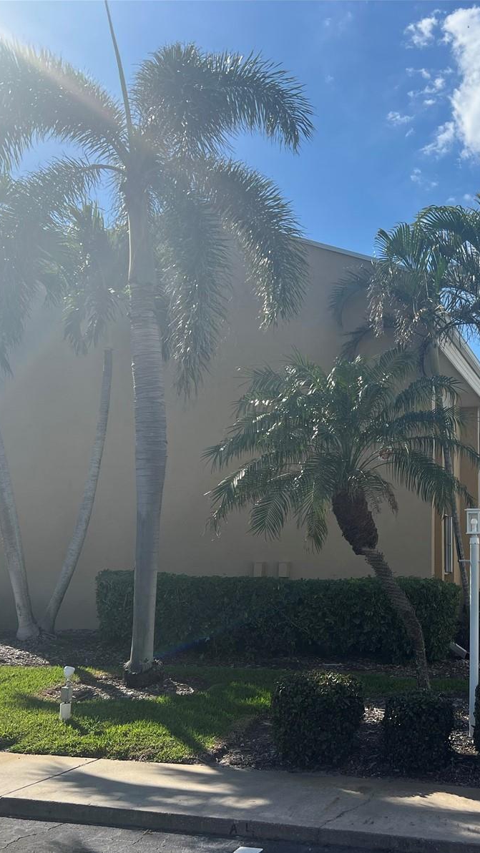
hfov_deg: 30.5
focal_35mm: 38
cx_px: 382
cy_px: 428
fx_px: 860
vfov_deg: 52.8
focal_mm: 5.7
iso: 50
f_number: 1.5
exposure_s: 1/4274
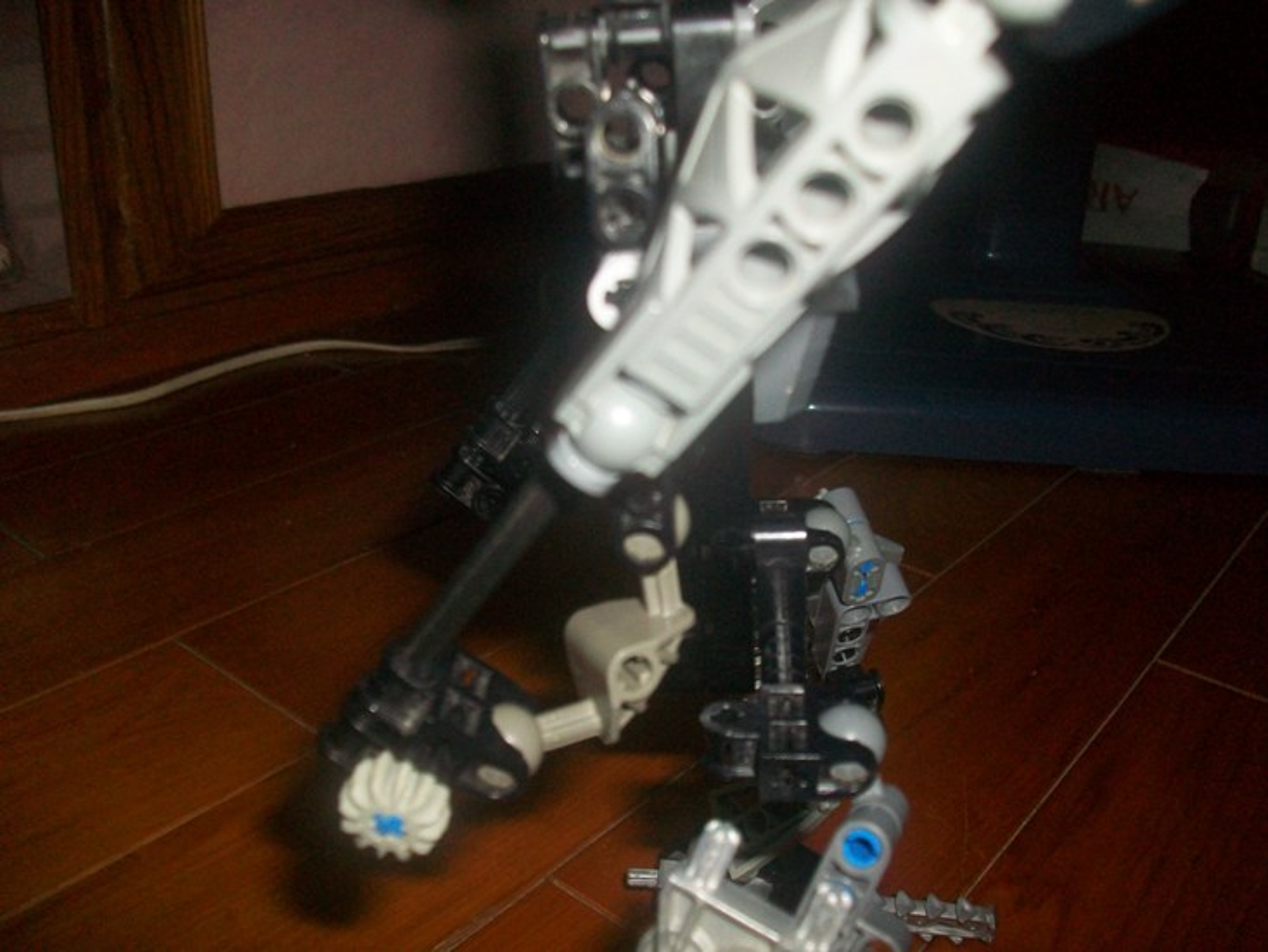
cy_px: 476
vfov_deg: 44.2
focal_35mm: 32
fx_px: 1172
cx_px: 634
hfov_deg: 56.8
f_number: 2.8
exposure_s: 1/60
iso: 160
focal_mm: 5.7
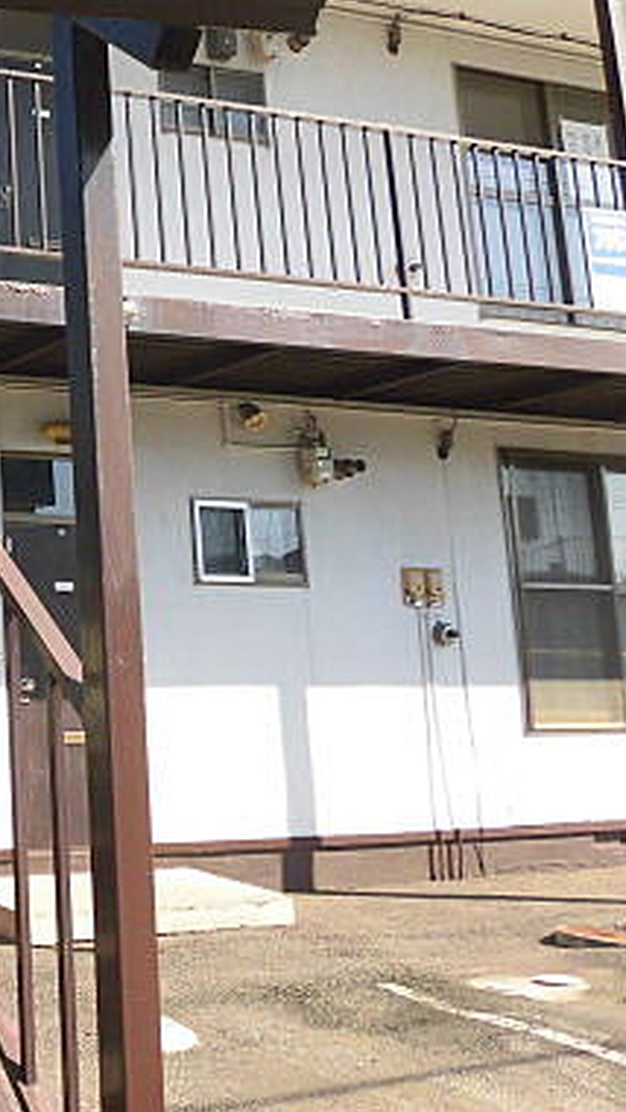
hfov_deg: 22.5
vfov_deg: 46.0
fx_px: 1297
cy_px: 418
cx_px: -298
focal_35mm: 44
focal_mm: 4.3
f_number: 3.1
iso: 100
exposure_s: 1/640
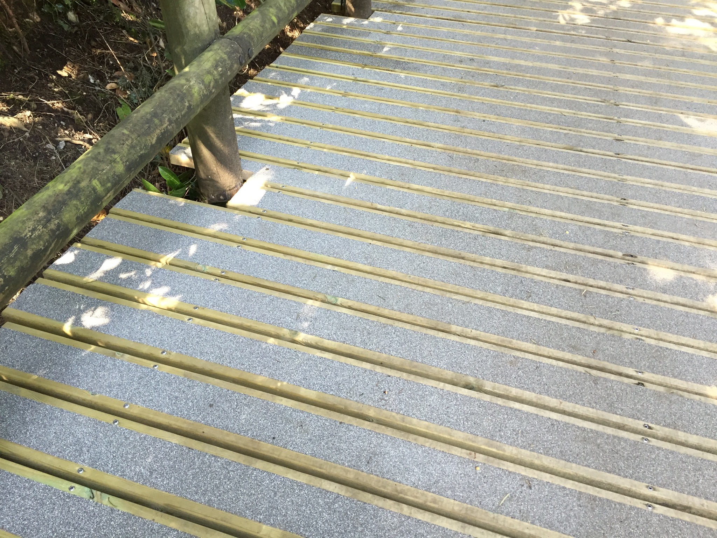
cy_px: 269
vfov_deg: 48.2
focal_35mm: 29
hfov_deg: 61.7
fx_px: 601
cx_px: 358
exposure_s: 1/33
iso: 64
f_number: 2.2
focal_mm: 4.15
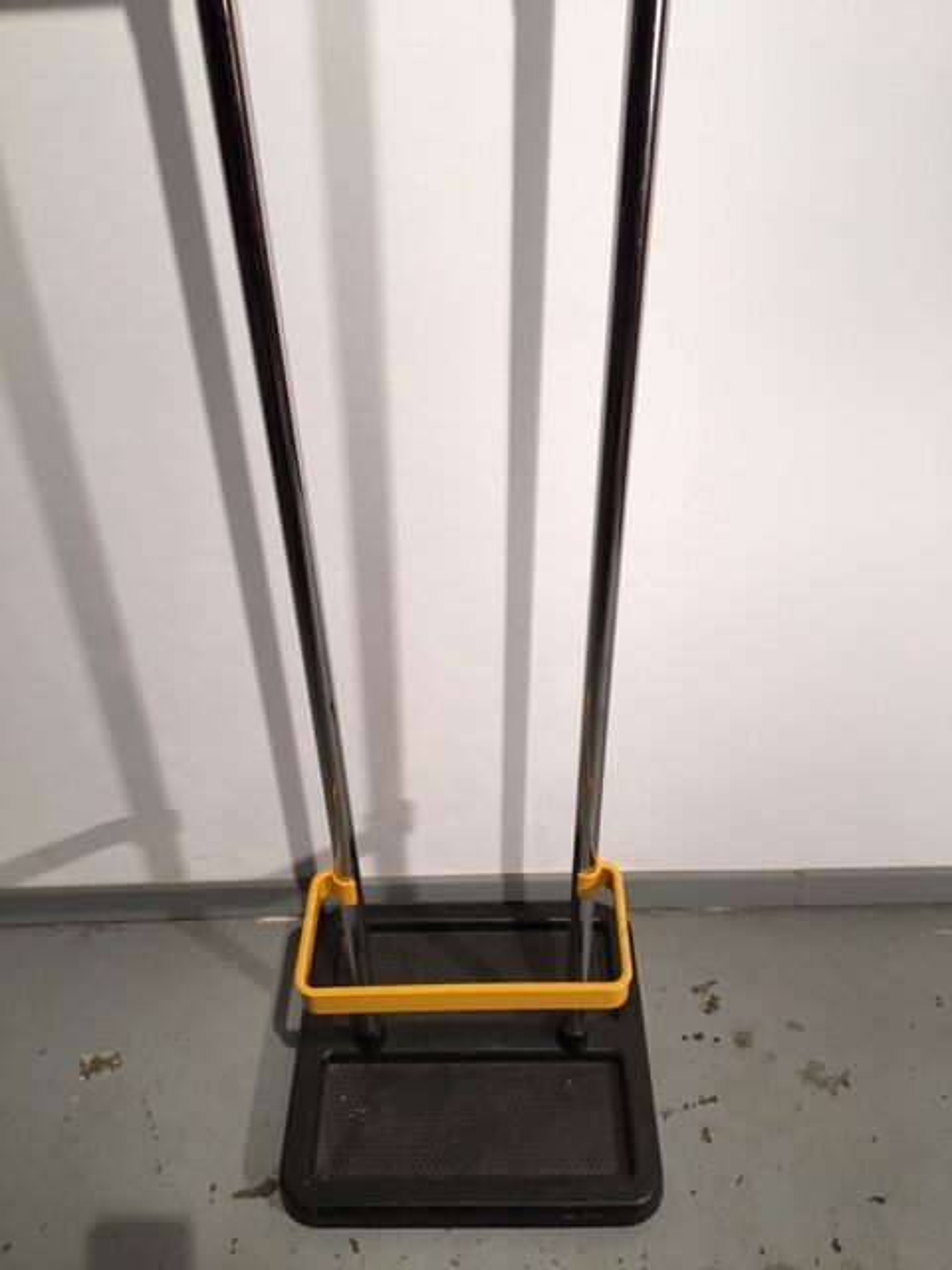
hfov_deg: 48.2
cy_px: 635
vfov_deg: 61.7
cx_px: 476
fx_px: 1063
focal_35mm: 29
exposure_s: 1/33
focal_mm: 4.15
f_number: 2.2
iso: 50
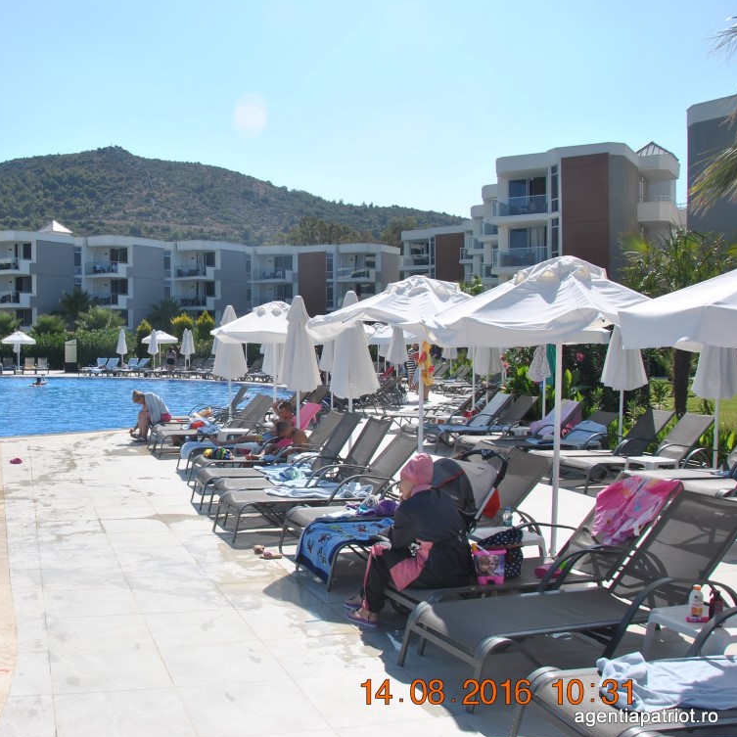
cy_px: 373
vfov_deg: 47.2
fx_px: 843
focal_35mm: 35
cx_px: 182
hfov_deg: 45.5
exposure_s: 1/250
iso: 100
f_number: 8
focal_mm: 18
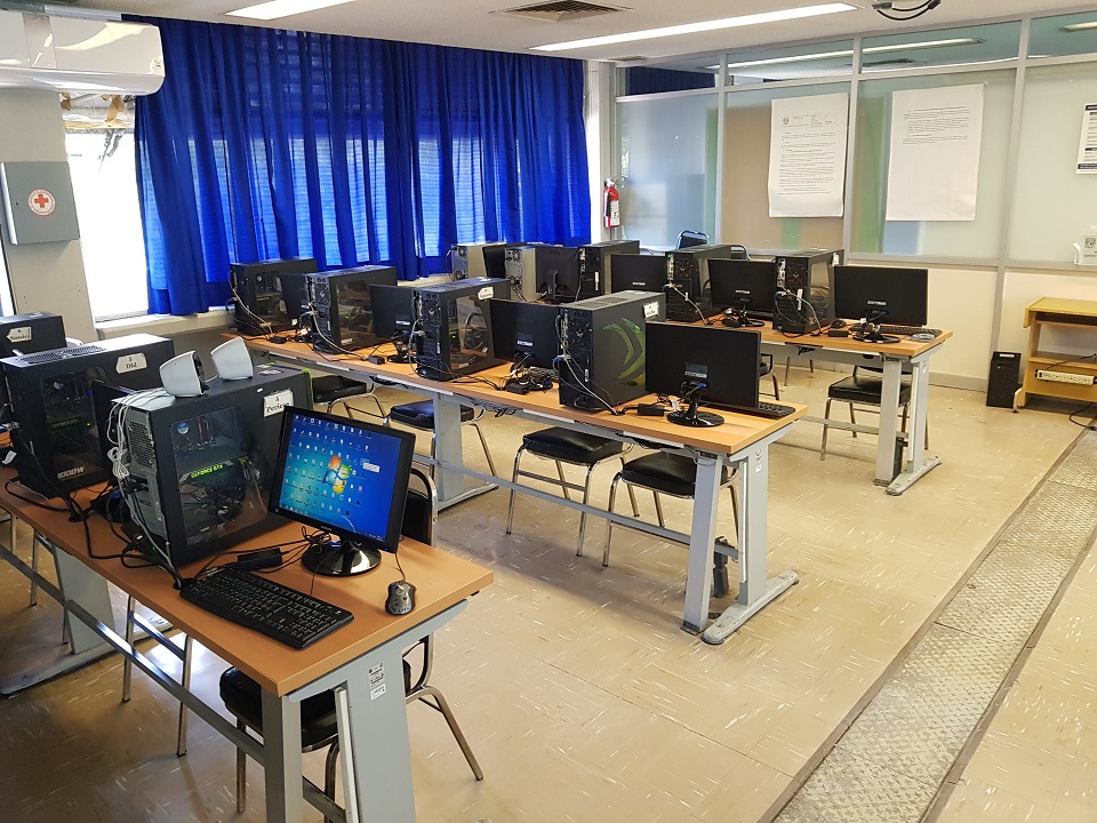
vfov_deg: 53.1
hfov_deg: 67.3
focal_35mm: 26
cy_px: 412
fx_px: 824
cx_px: 548
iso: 200
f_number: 1.7
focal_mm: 4.2
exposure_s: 1/60
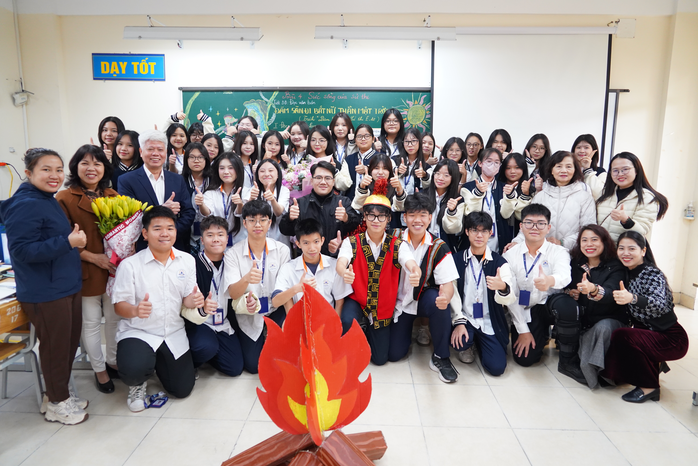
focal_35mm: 24
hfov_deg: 73.7
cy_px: 233
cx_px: 349
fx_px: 465
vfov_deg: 53.1
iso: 3200
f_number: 3.5
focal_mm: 24
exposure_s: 1/125
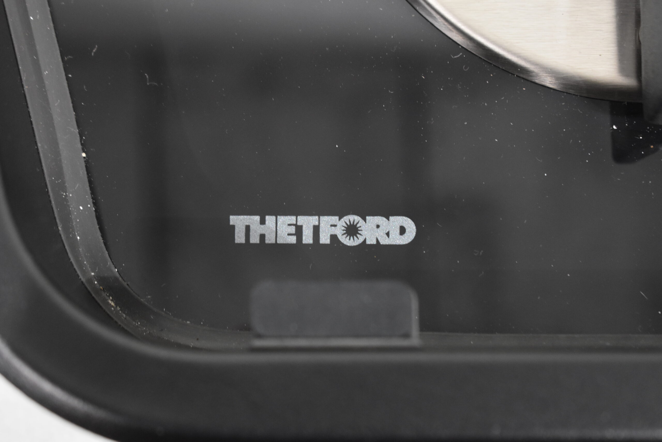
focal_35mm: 82
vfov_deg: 16.6
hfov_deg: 24.6
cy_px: 221
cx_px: 331
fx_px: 1517
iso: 1800
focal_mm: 55
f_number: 5.6
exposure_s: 1/60
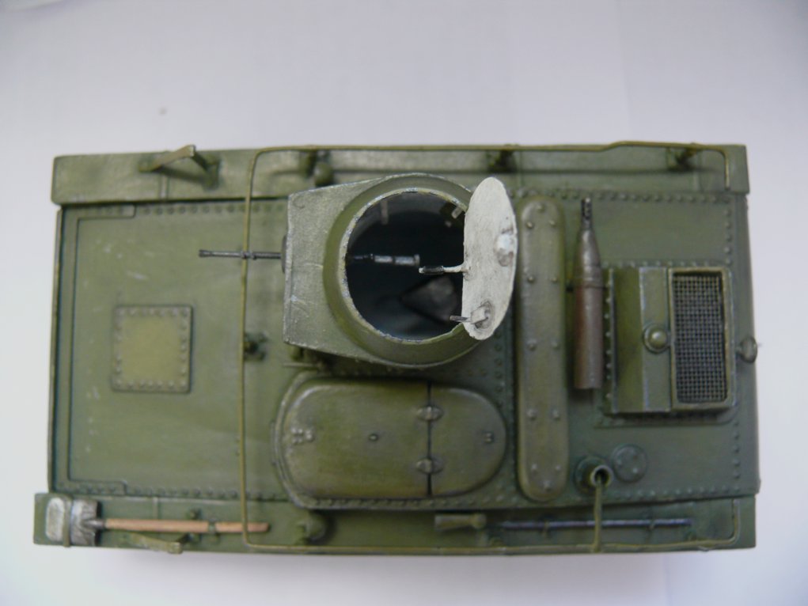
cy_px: 303
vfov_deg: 40.7
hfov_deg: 52.6
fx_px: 817
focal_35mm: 35
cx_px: 404
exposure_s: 1/25
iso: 200
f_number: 2.8
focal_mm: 7.4
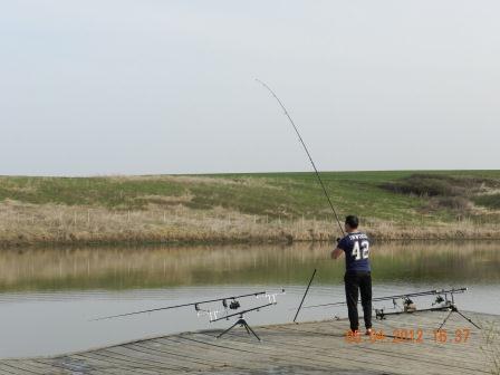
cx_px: 250
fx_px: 867
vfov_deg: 24.4
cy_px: 188
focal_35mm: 60
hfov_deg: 32.2
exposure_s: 1/640
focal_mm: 10.7
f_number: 4.6
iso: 160
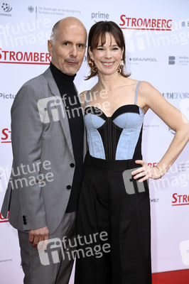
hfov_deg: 14.8
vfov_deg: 22.2
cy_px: 142
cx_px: 94
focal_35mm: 92
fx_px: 726
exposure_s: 1/250
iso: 640
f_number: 5.3
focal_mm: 92
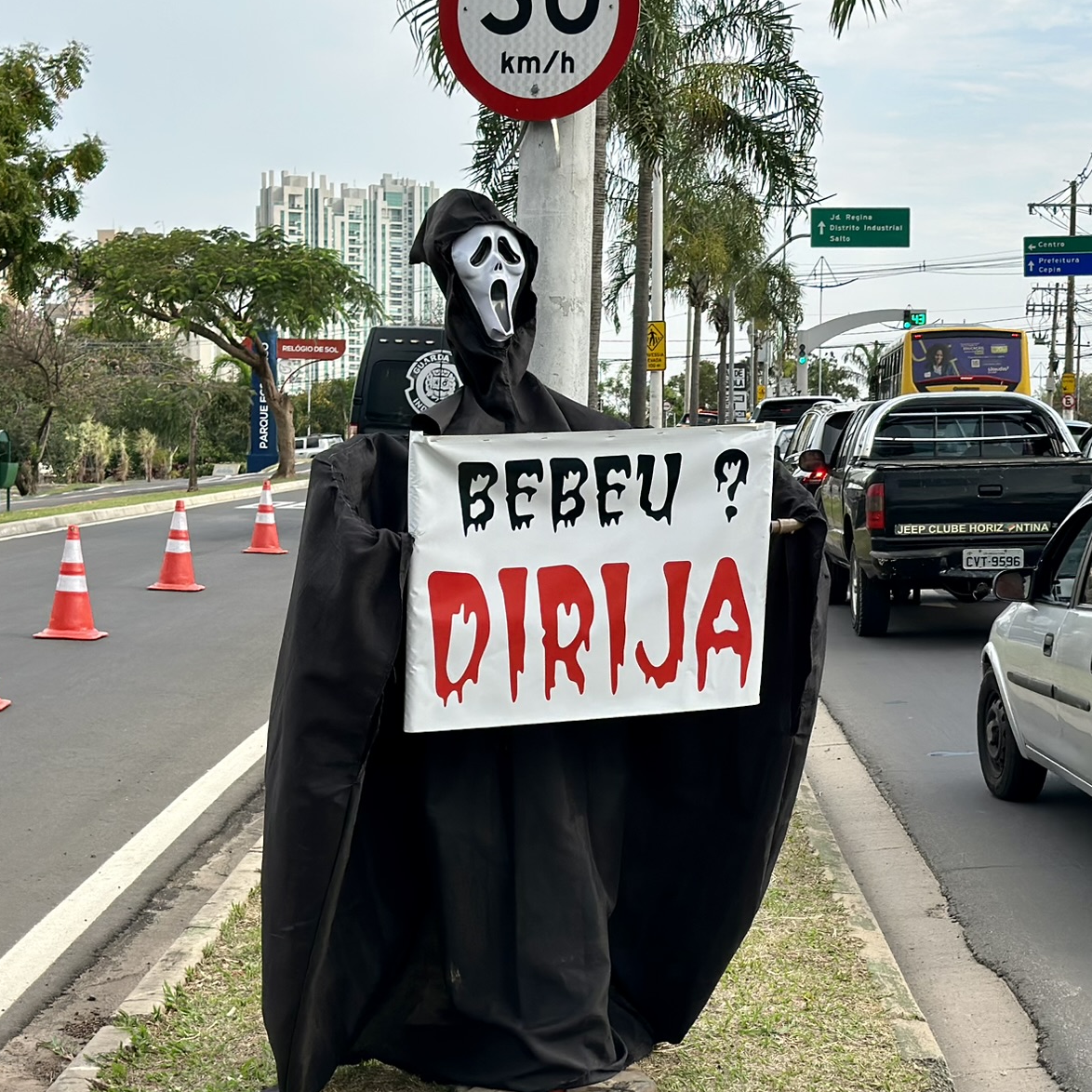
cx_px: 767
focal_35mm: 74
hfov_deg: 23.2
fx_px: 2641
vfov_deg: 23.4
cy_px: 560
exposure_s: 1/1848
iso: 100
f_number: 1.78
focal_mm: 6.86
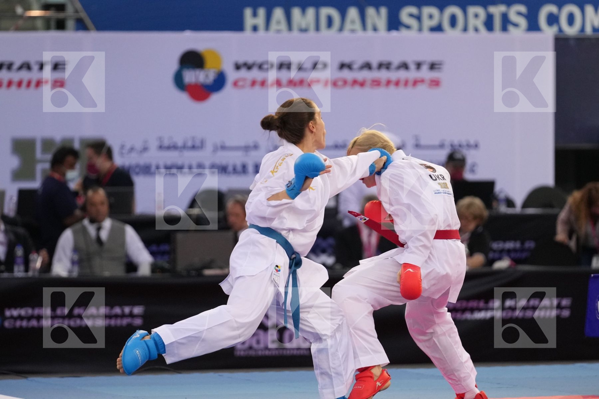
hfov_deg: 6.9
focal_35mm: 300
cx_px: 300
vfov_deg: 4.6
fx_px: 4991
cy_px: 200
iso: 2500
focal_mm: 200
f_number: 2.8
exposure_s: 1/1000
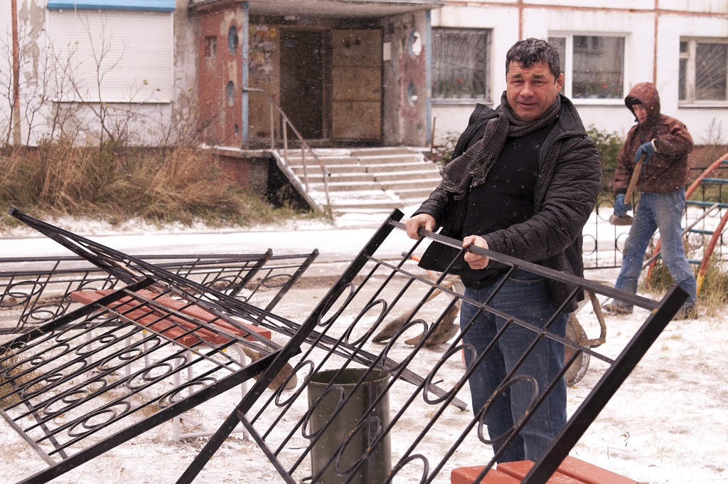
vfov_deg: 20.6
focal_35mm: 66
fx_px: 1333
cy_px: 242
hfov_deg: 30.5
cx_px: 364
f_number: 3.5
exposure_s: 1/200
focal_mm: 44
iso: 200
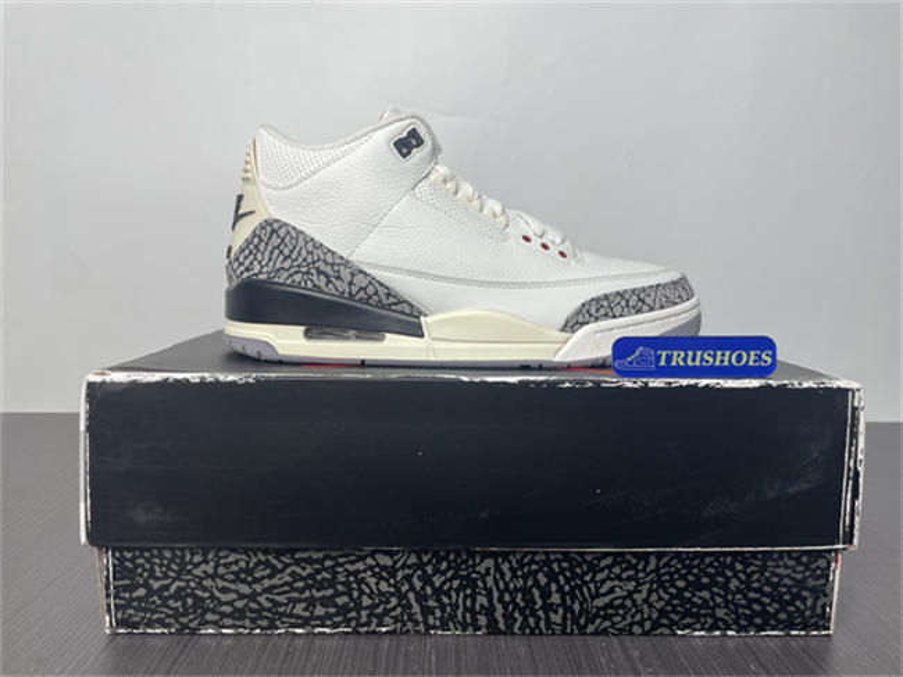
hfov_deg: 67.3
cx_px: 452
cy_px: 338
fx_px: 678
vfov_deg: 53.0
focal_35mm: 26
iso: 32
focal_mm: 4.2
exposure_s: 1/159
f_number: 1.6
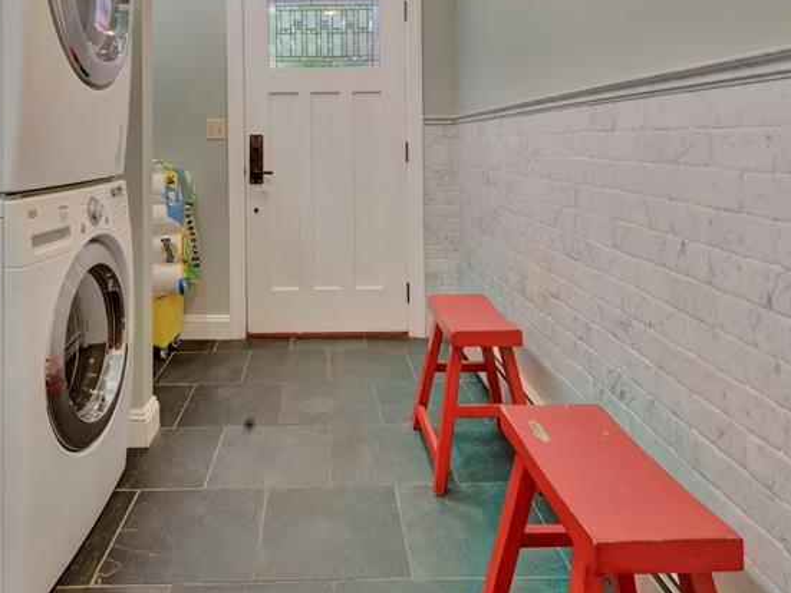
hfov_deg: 68.8
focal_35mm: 25
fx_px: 571
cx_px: 322
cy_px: 155
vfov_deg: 52.7
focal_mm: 14
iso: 720
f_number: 11
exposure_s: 1/15
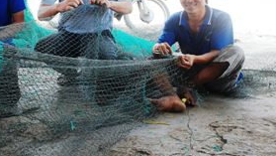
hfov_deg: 31.4
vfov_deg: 18.1
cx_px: 71
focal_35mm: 66
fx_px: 483
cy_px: 26
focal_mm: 26
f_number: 5.6
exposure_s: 1/125
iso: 400
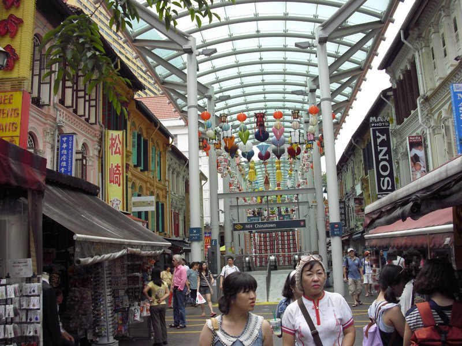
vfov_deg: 37.7
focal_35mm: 38
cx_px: 231
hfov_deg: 49.0
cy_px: 173
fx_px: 507
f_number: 2.8
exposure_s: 1/500
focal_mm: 6.2
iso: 100
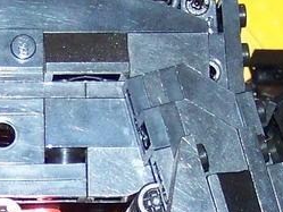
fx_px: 1914
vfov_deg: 6.3
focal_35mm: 234
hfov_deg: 8.4
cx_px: -48
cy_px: 271
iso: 200
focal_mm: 6.3
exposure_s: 1/30
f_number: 2.8
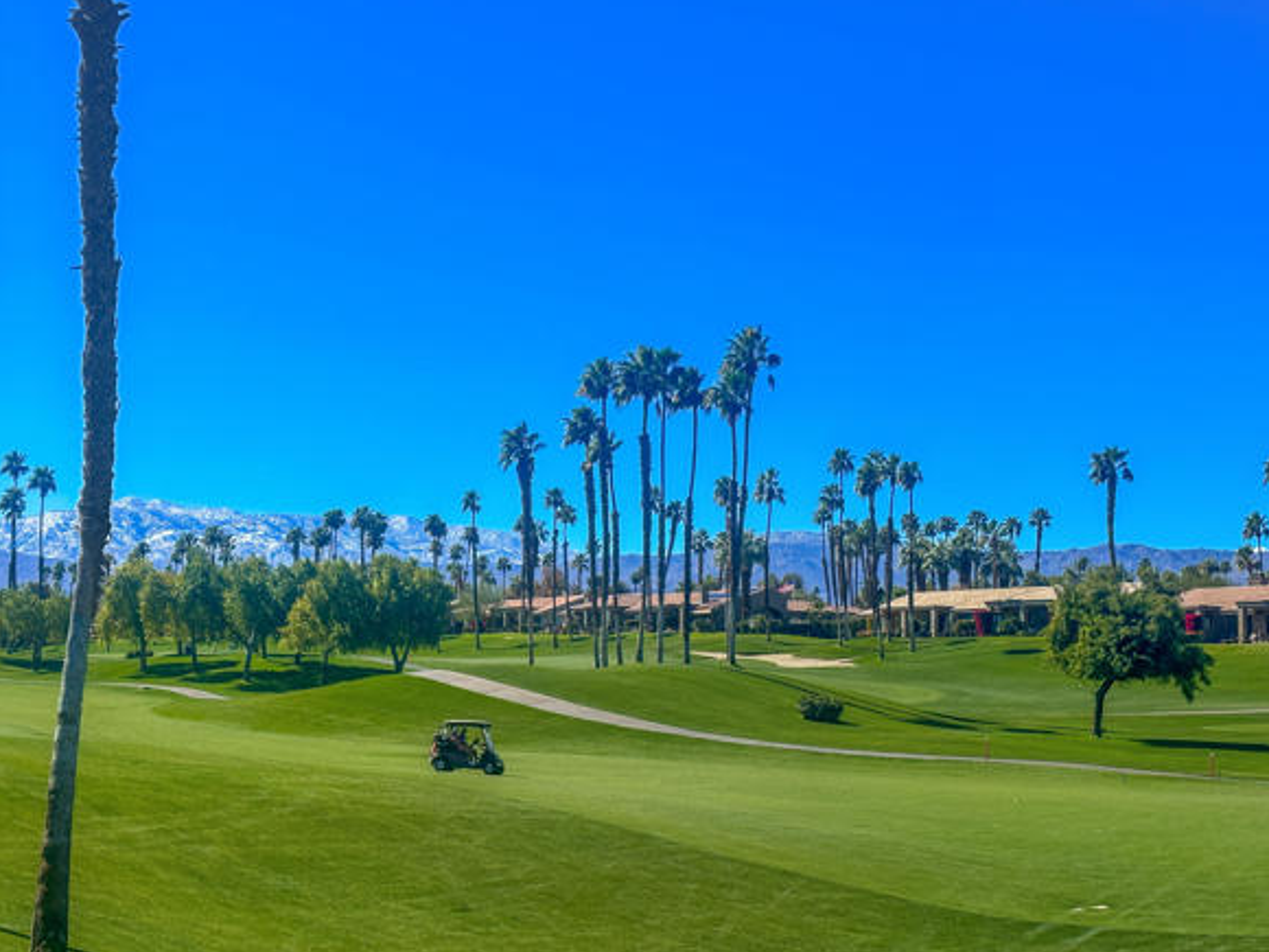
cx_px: 643
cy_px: 497
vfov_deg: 27.5
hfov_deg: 36.2
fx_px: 1943
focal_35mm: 53
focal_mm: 6.86
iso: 64
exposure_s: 1/4800
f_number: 1.8
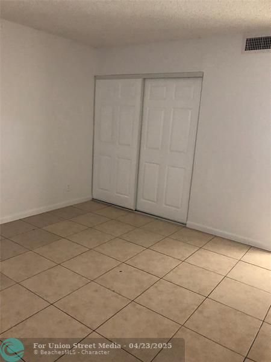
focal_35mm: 28
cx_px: 136
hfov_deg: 49.7
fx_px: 292
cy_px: 181
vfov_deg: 63.4
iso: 100
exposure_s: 1/5
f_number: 1.8
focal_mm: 3.99
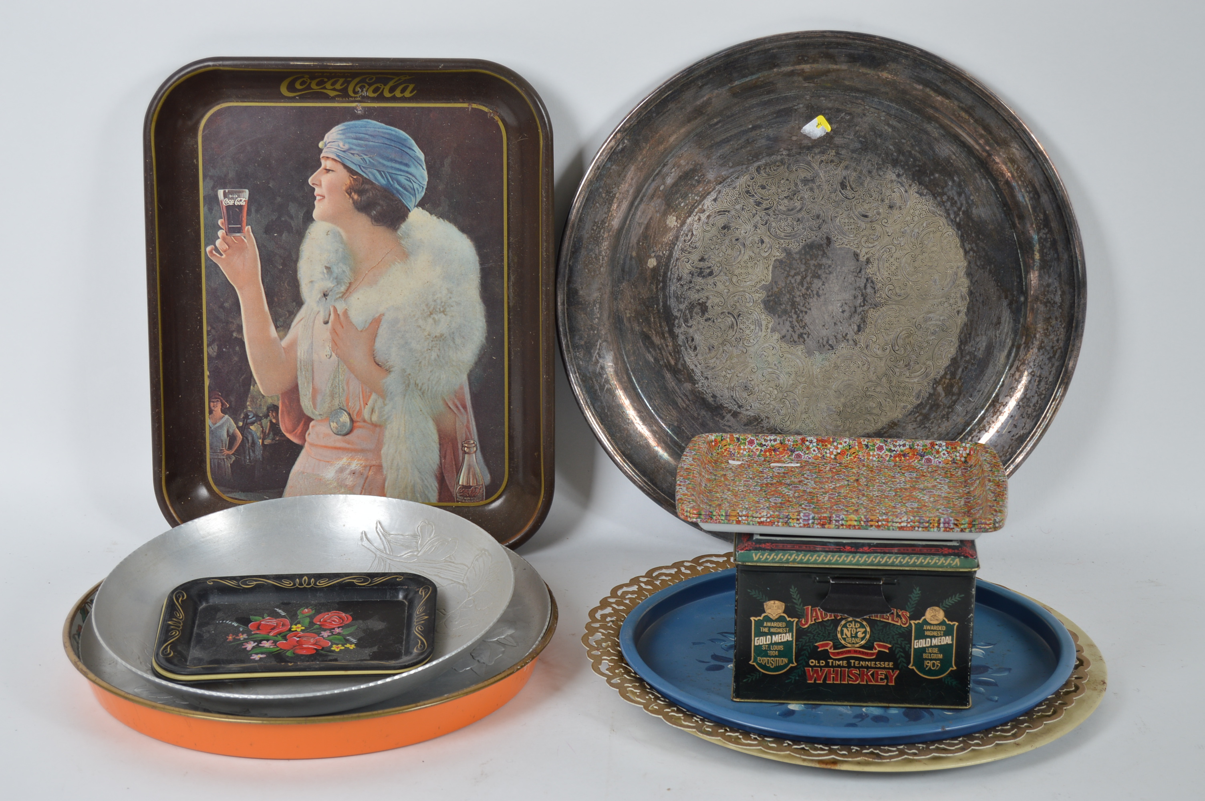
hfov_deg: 26.0
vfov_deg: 17.5
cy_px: 400
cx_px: 602
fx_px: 2608
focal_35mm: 78
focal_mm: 52
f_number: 5.6
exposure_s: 1/80
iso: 100
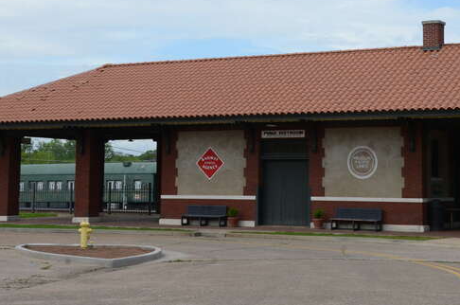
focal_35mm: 84
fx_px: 1071
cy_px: 55
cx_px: 272
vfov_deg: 16.1
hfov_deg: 24.2
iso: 250
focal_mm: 34
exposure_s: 1/200
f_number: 14
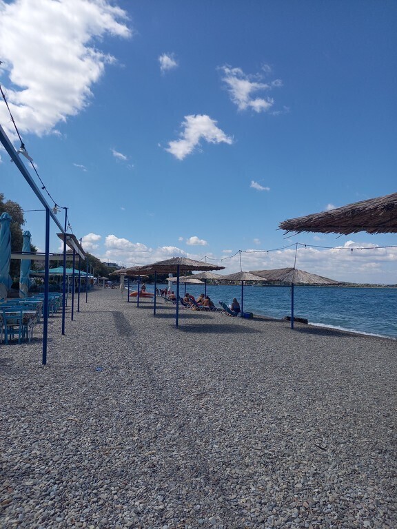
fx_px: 382
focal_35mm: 25
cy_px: 264
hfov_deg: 54.9
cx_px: 198
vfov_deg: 69.4
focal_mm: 4.65
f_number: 1.8
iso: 50
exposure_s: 1/1502
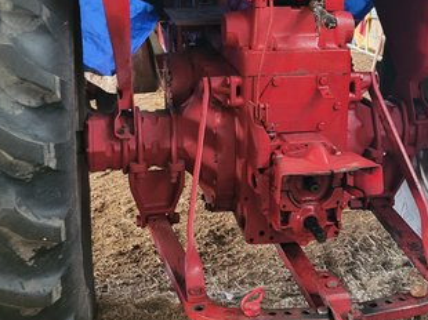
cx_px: 259
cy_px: 93
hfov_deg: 36.1
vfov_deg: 27.2
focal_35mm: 53
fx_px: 655
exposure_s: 1/24
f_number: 1.8
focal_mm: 5.4
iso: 640
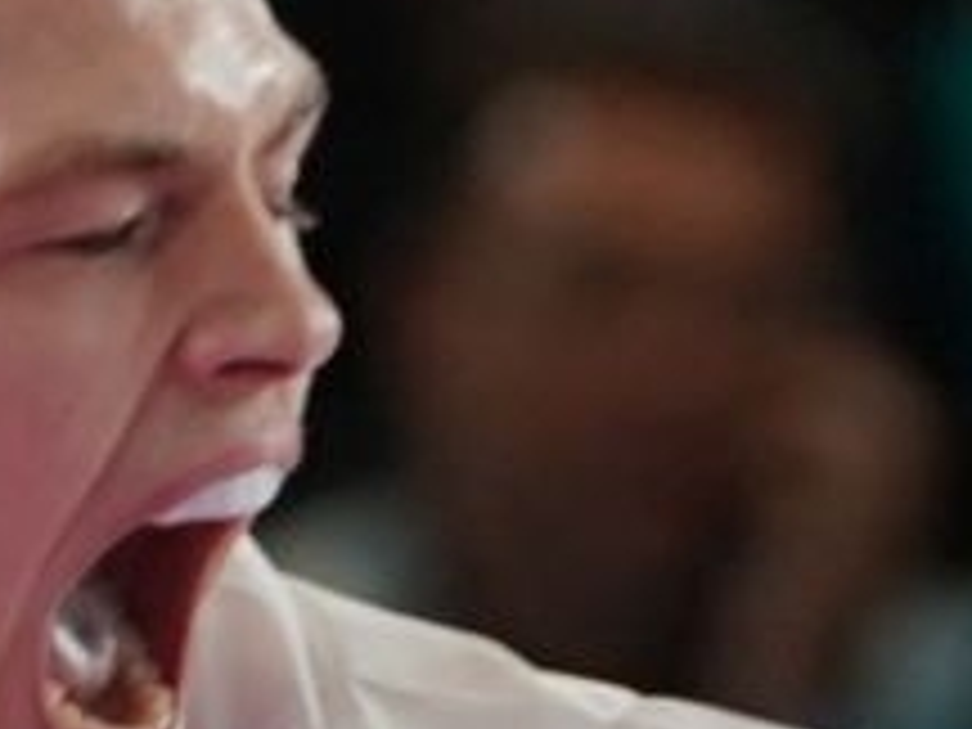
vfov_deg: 0.8
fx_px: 52565
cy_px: 968
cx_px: 819
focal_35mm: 1872
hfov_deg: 1.1
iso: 1000
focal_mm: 156
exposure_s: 1/1000
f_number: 2.8
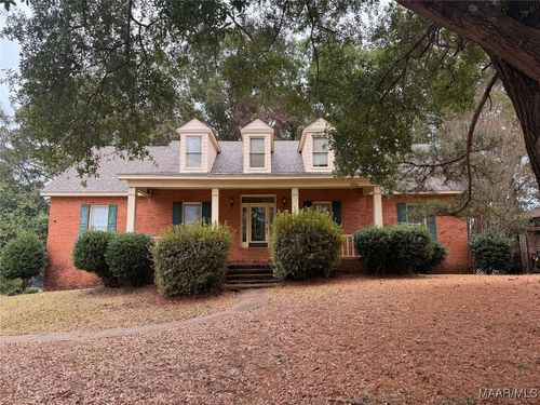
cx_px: 270
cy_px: 202
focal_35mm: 24
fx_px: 374
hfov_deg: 71.6
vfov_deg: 56.8
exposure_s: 1/287
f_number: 1.78
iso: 100
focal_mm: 6.76
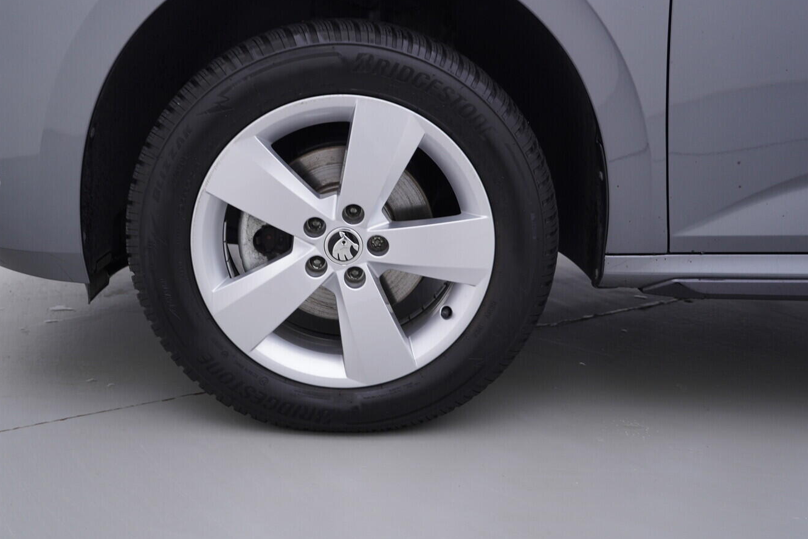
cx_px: 381
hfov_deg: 49.5
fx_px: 875
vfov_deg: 34.2
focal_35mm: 39
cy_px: 249
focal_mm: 24
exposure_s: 1/60
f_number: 3.5
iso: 125
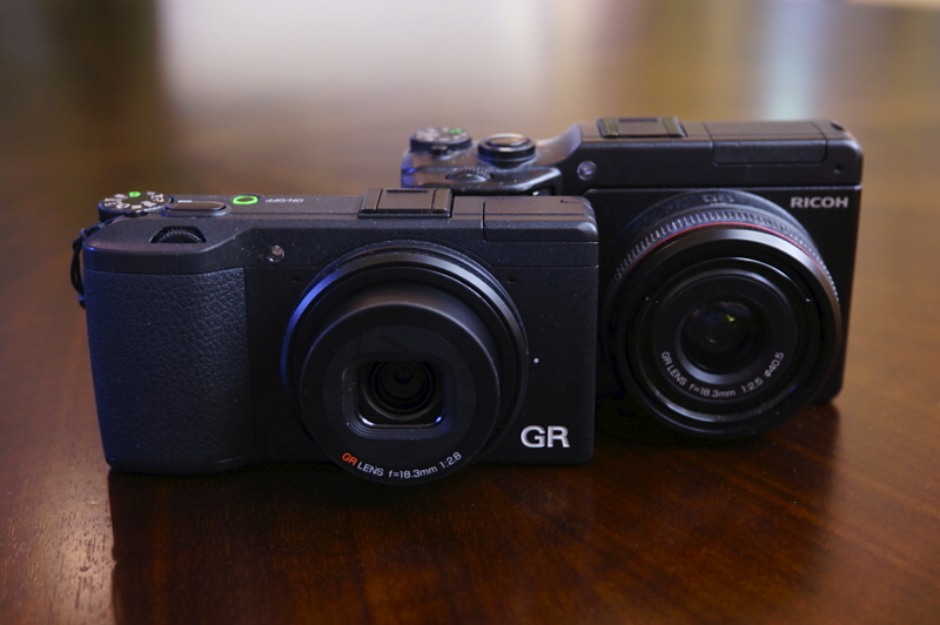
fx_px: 1174
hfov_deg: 43.6
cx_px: 470
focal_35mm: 45
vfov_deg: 29.8
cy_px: 312
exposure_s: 1/3
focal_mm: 30
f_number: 4
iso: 400
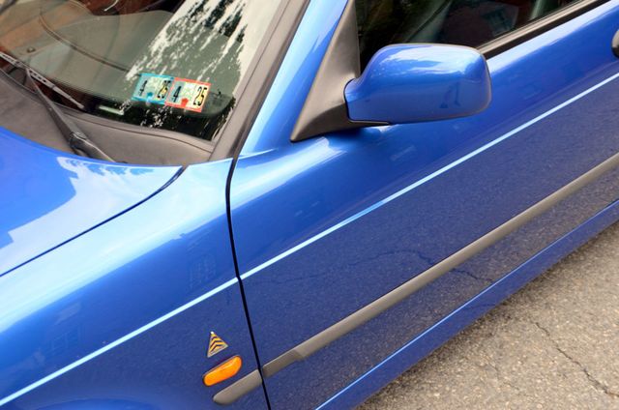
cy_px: 205
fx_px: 669
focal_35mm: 39
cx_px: 310
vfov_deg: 34.1
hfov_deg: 49.6
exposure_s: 1/160
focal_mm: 26
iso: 200
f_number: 6.3
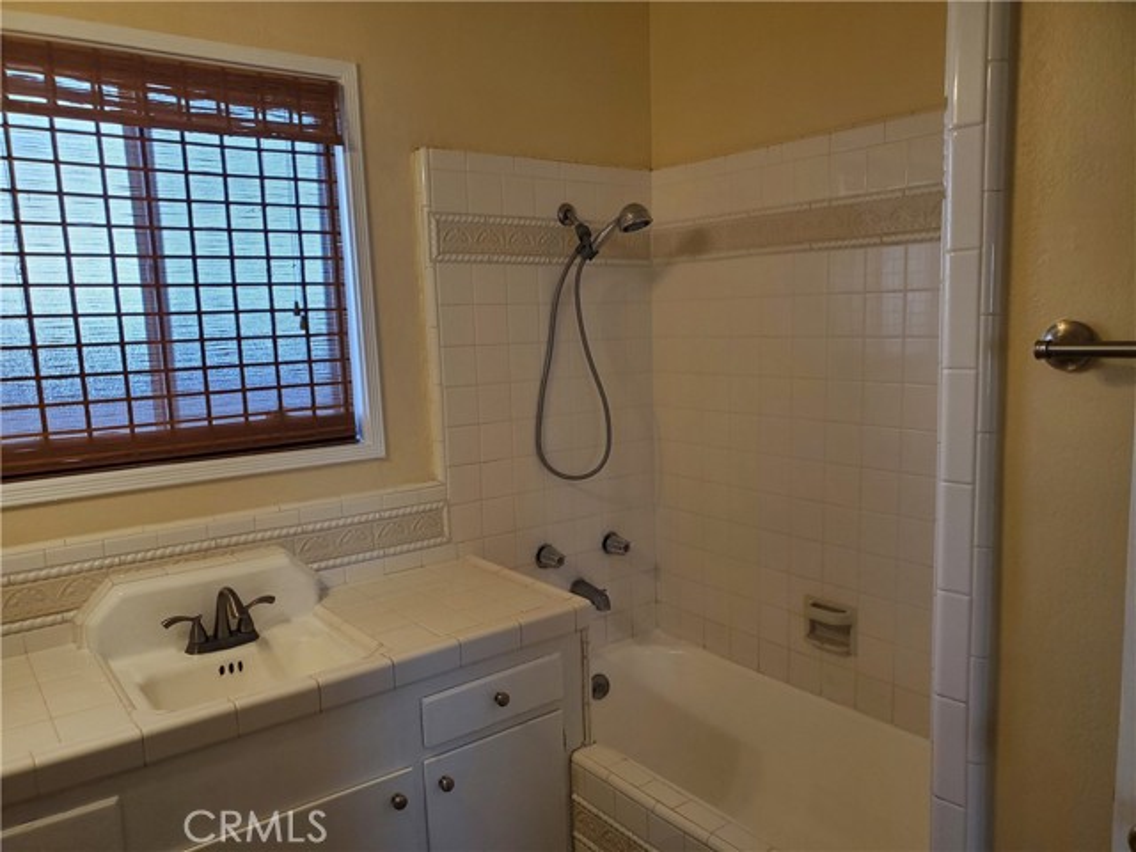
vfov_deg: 53.1
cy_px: 426
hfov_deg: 67.3
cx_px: 568
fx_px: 853
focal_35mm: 26
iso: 160
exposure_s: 1/120
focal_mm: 4.3
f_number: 2.4
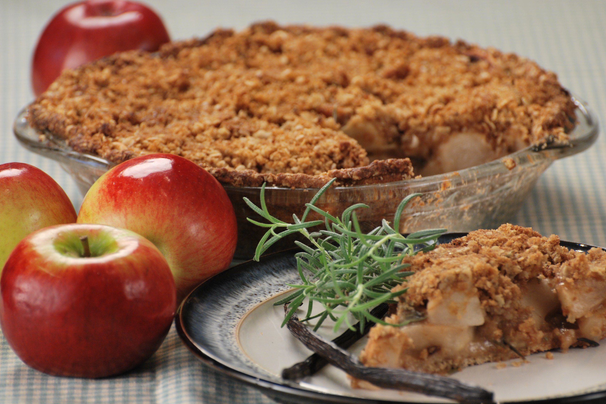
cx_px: 303
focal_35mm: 346
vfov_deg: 4.0
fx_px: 5824
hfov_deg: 6.0
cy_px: 203
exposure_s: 1/60
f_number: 5.6
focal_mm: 230
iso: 400
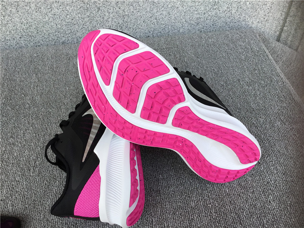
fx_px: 272
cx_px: 152
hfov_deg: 58.4
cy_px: 114
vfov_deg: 45.4
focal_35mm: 31
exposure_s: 1/326
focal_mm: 3.3
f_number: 2.4
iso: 25
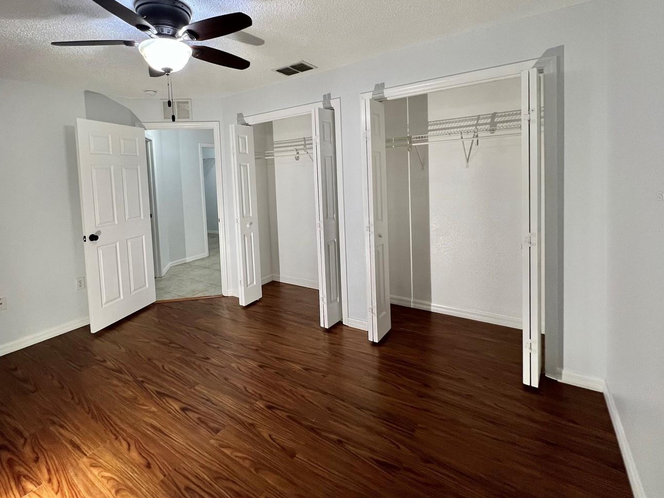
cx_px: 296
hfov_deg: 94.1
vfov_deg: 77.1
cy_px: 196
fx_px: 307
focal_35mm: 16
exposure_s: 1/60
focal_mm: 1.57
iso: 160
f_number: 1.8
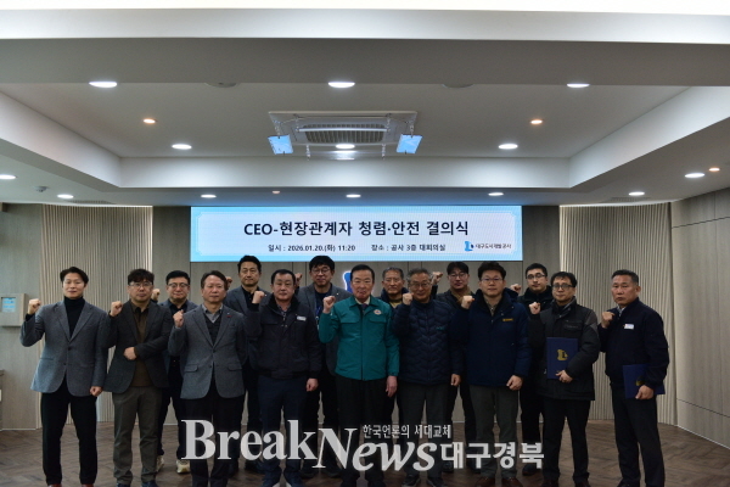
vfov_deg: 41.1
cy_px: 244
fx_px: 649
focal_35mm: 32
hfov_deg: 58.7
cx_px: 365
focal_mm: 32
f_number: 4
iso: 1000
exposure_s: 1/250
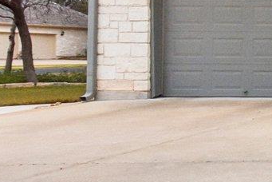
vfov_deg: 16.2
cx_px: 641
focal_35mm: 84
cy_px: 30
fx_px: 635
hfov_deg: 15.1
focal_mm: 14
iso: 800
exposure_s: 1/3200
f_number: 8
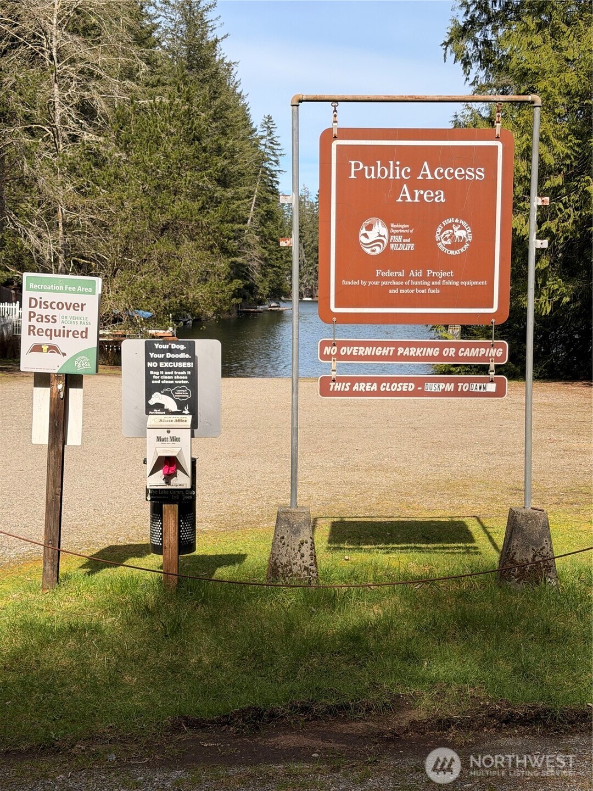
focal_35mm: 48
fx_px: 1096
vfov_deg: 39.7
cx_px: 296
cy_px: 396
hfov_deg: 30.3
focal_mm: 6.76
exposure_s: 1/4098
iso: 64
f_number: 1.78
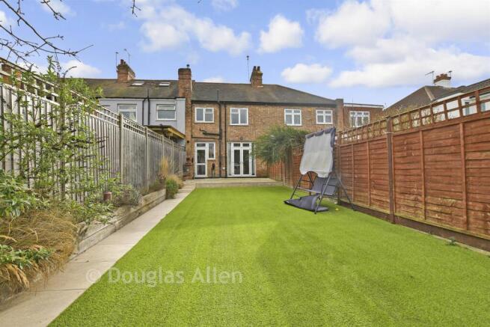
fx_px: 204
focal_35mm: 15
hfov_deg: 100.4
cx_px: 245
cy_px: 164
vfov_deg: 77.4
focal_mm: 10
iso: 160
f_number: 8
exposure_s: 1/125
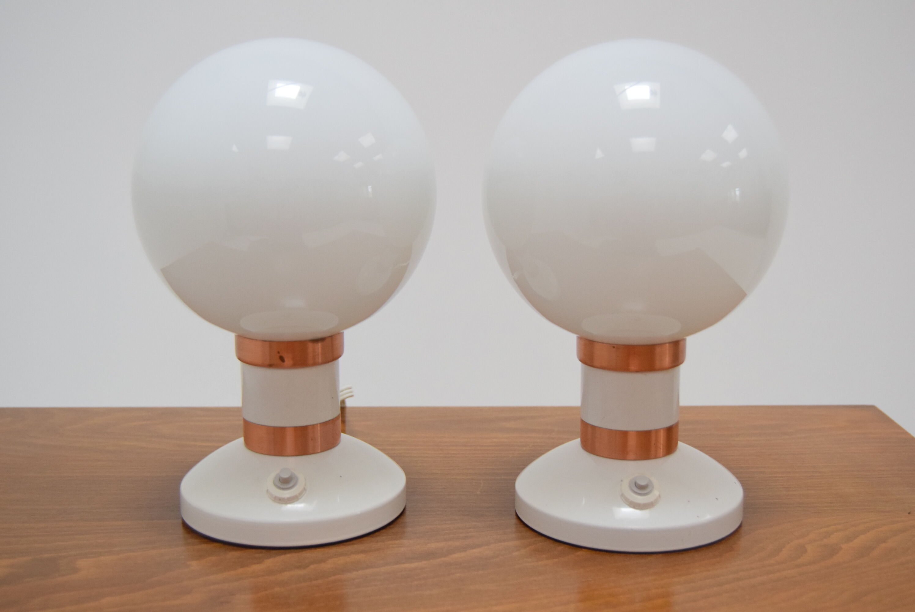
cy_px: 306
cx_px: 458
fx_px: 1183
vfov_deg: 29.0
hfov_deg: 42.3
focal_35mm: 46
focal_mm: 31
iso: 1600
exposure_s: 1/80
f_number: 4.5
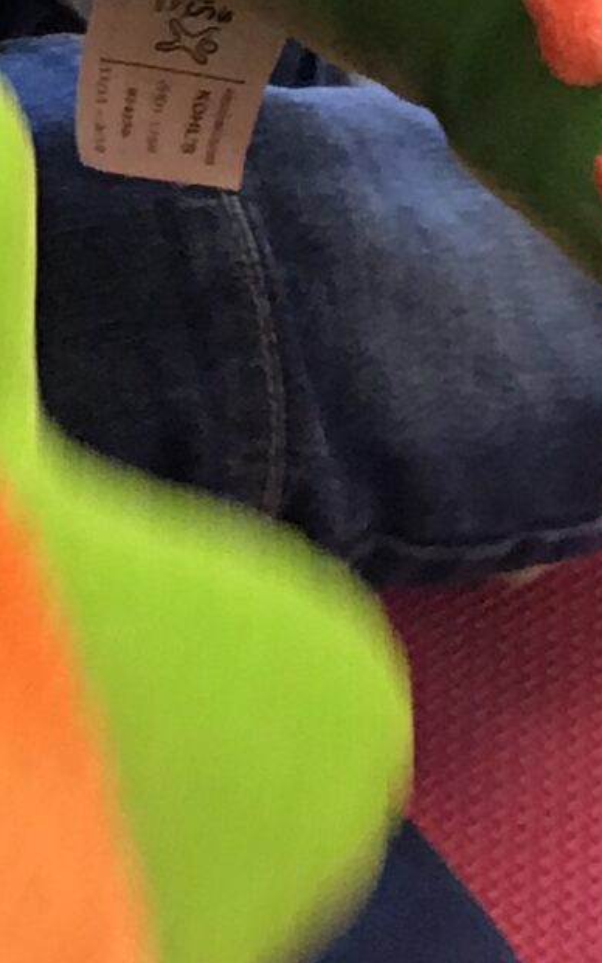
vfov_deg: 13.8
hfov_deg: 8.9
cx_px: -570
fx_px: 3676
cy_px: -574
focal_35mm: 140
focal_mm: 2.87
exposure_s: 1/30
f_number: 2.2
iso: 50
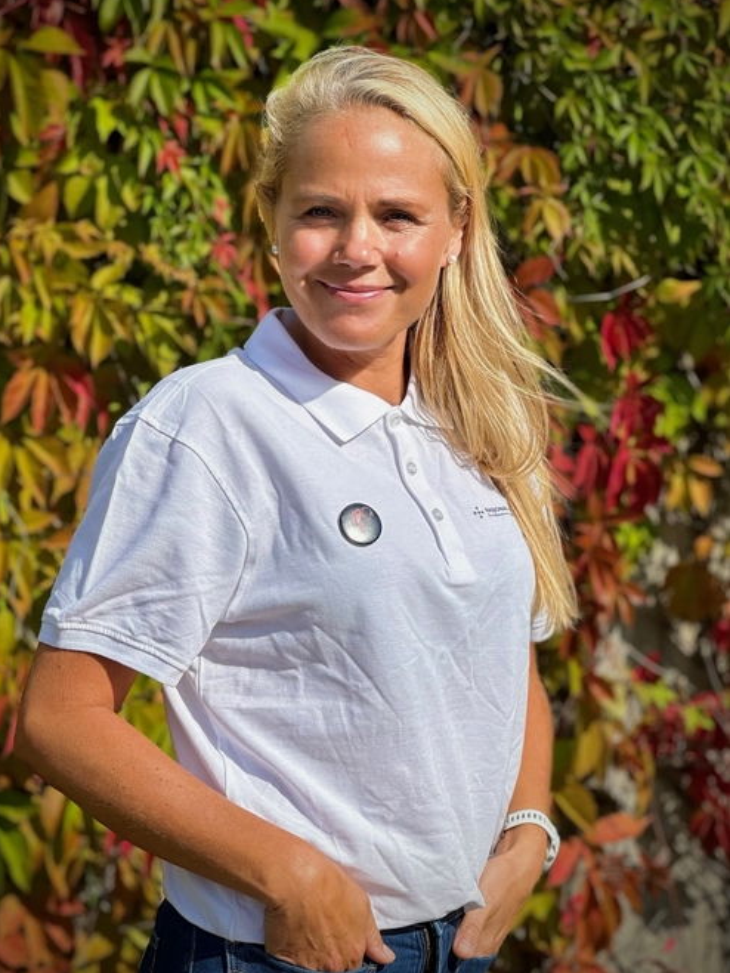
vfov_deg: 25.0
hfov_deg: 18.9
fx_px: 2192
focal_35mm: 78
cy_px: 484
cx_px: 362
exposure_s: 1/1193
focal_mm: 9
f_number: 2.8
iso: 25
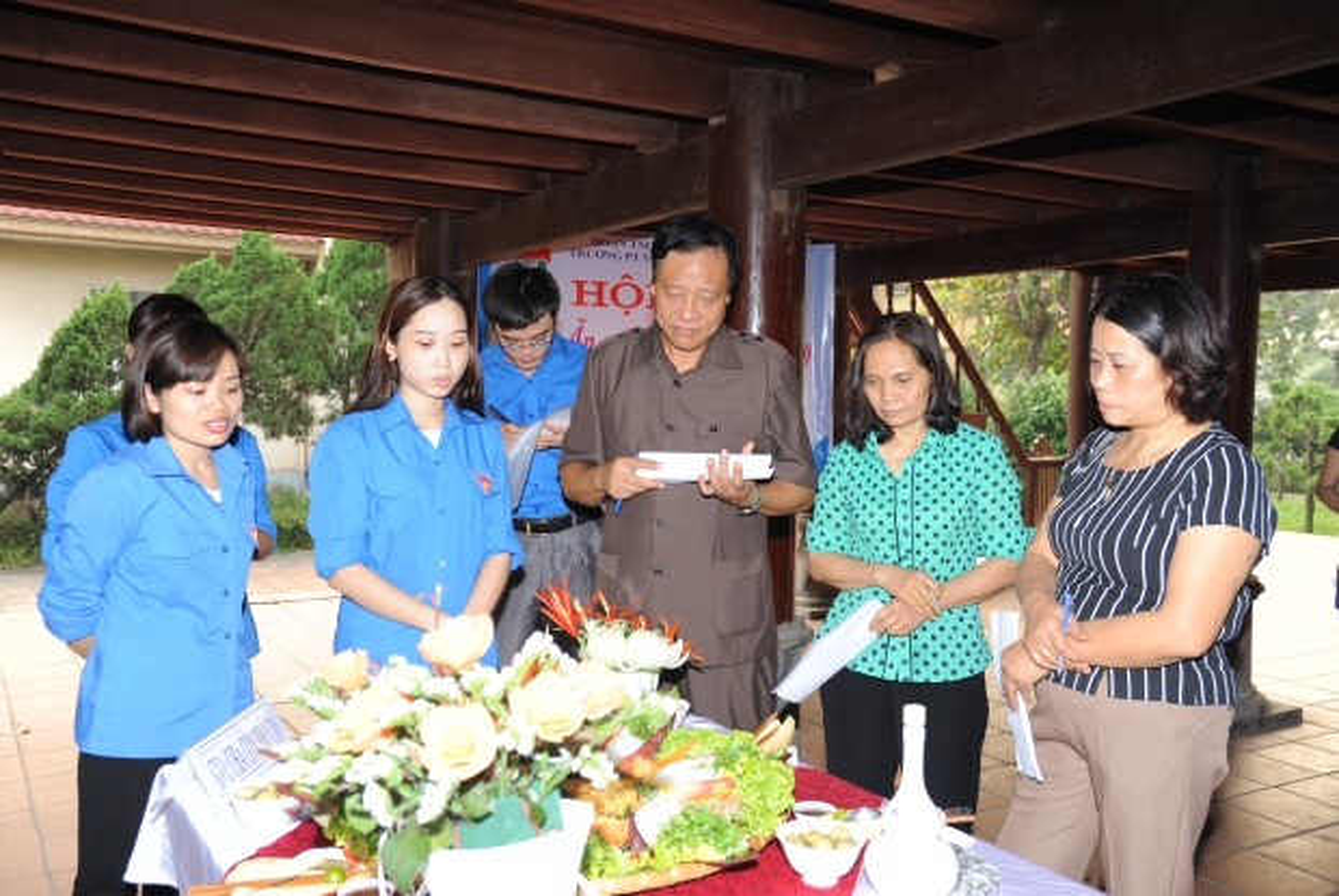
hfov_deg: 55.7
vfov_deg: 39.0
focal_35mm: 34
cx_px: 670
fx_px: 1266
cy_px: 448
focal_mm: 34
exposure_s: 1/60
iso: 500
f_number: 5.6
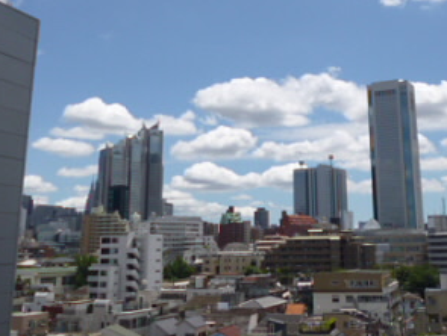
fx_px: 595
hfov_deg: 40.7
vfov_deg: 30.9
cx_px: 300
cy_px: 73
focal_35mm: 46
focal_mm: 4.3
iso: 100
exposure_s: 1/200
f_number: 9
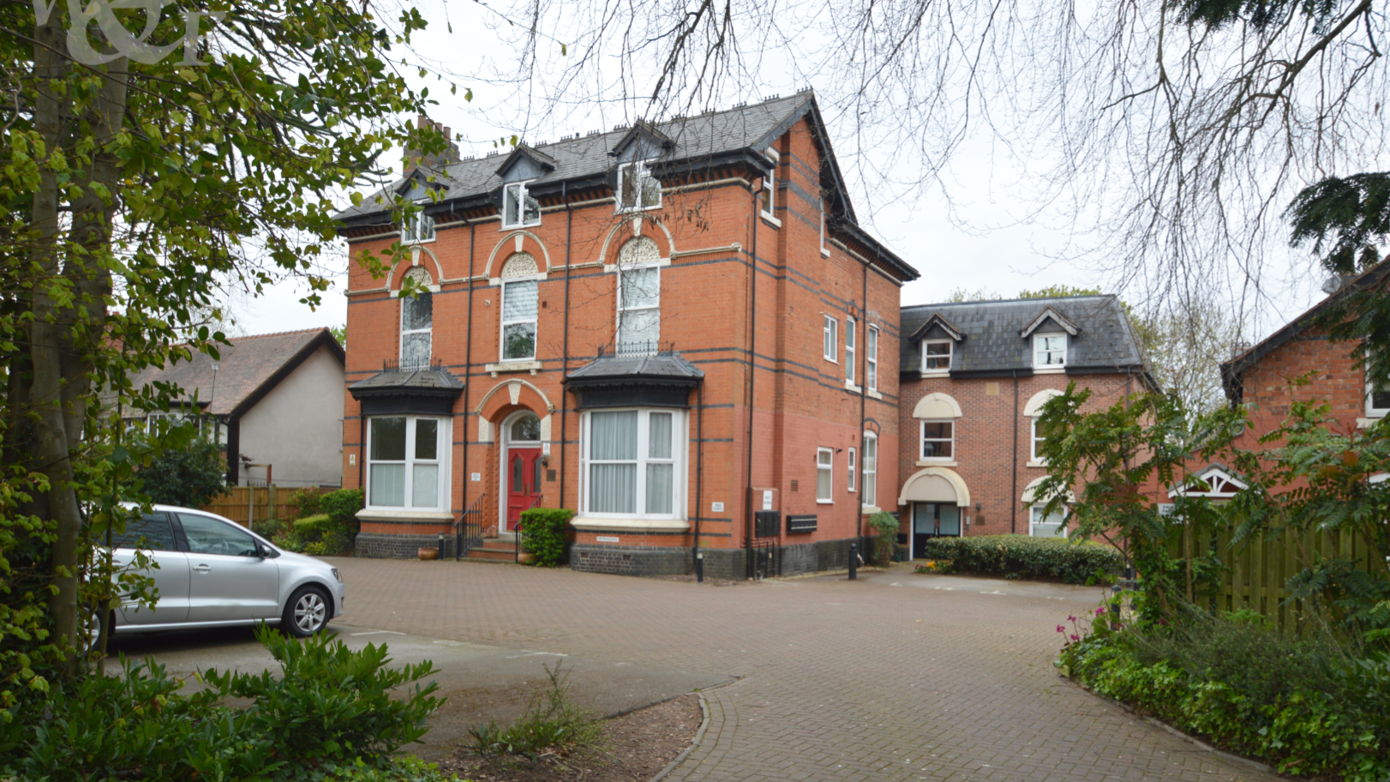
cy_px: 455
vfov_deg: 47.5
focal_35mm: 24
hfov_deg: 76.2
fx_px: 884
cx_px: 754
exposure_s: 1/125
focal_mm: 14
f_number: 5.6
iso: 140
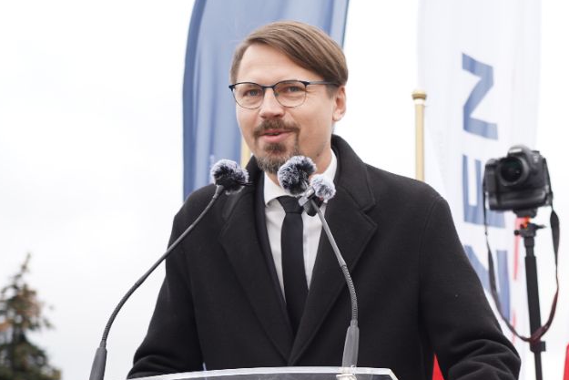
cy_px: 318
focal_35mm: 104
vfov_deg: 13.1
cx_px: 551
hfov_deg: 19.2
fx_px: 1644
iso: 125
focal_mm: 50
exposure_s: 1/100
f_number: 4
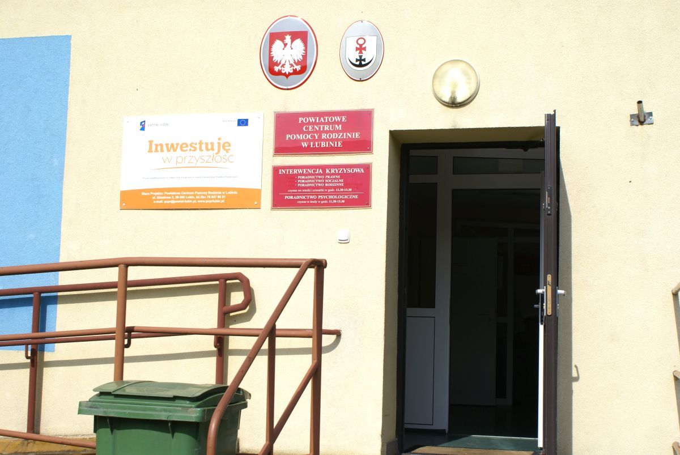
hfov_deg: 37.8
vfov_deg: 25.8
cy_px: 228
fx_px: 993
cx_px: 340
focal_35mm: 52
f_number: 8
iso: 100
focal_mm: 35
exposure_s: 1/160
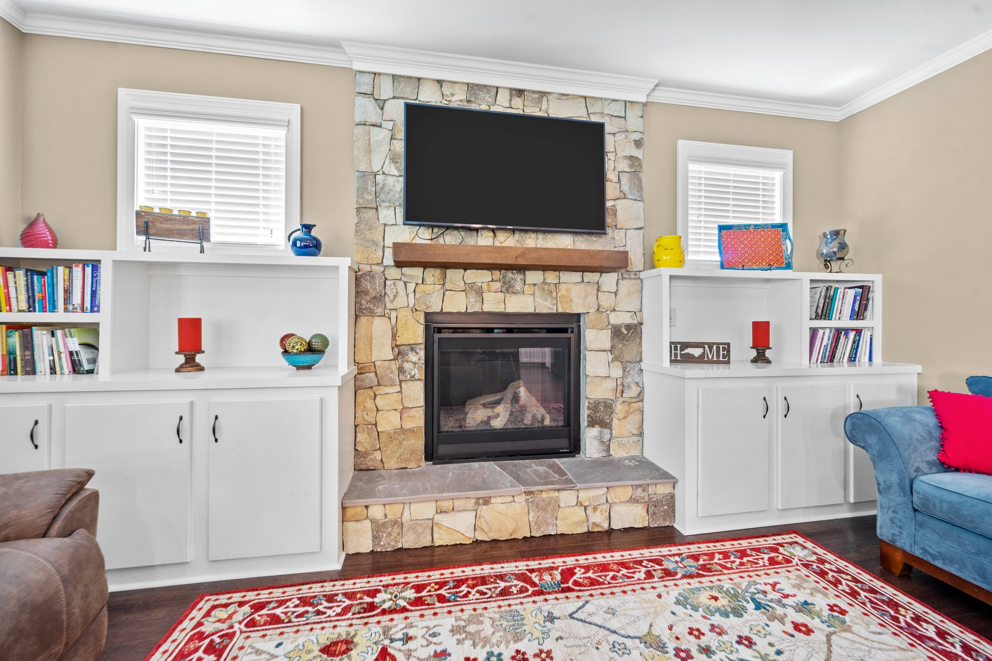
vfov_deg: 81.2
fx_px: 386
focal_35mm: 14
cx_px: 496
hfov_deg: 104.3
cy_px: 330
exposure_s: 1.3
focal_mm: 14
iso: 200
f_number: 8
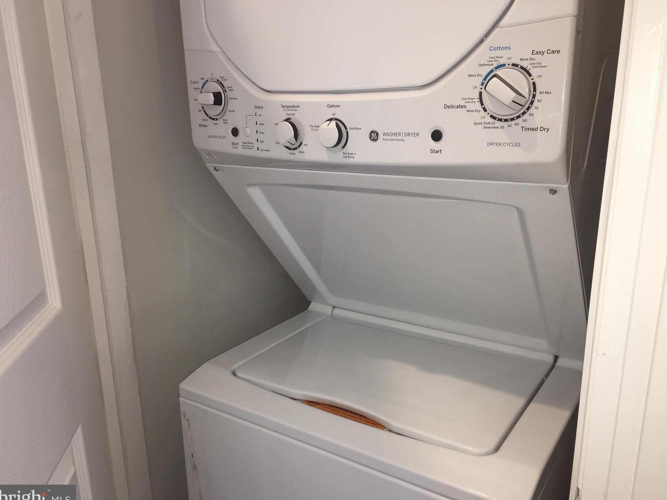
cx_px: 337
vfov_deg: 46.8
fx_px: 578
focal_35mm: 30
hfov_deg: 60.0
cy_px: 254
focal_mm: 4.15
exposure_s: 1/33
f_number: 2.2
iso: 25
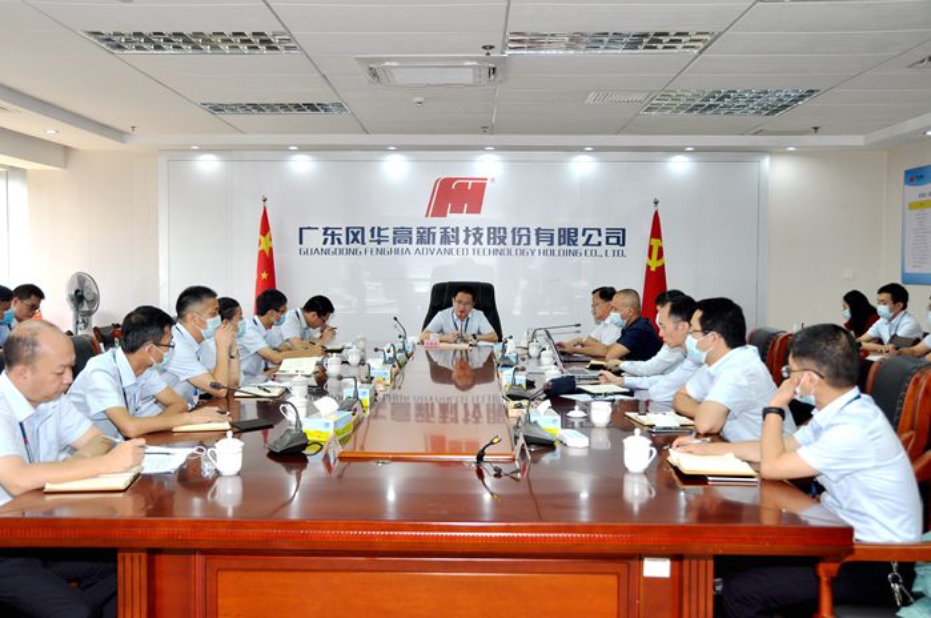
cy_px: 309
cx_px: 466
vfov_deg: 34.1
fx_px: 1007
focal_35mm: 39
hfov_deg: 49.6
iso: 200
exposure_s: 1/60
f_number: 4.5
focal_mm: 26
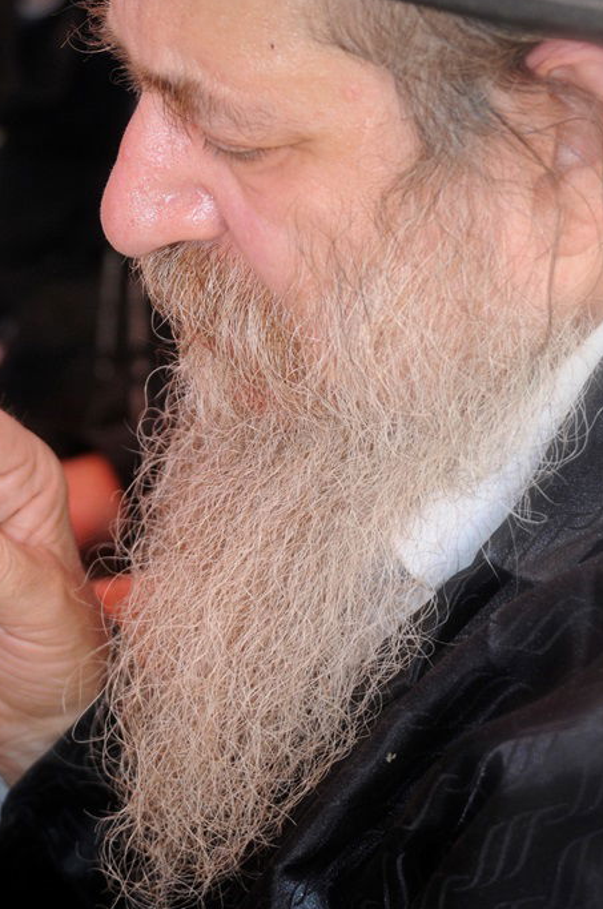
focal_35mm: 126
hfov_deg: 10.8
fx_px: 3177
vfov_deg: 16.3
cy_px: 358
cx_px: 176
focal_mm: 56
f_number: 4.5
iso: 640
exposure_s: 1/200
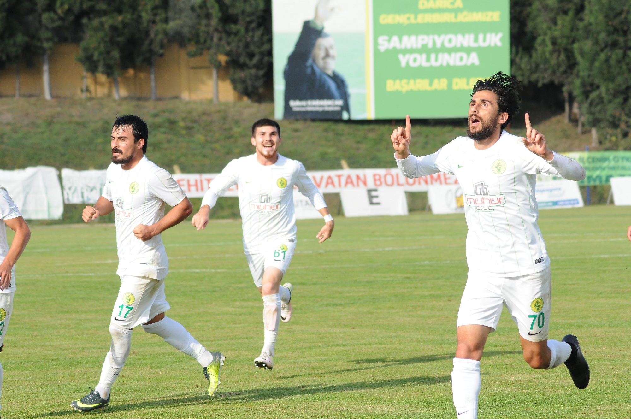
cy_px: 210
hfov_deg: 8.9
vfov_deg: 5.9
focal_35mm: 232
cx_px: 316
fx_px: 4070
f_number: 7.1
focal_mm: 155
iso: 800
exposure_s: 1/1250
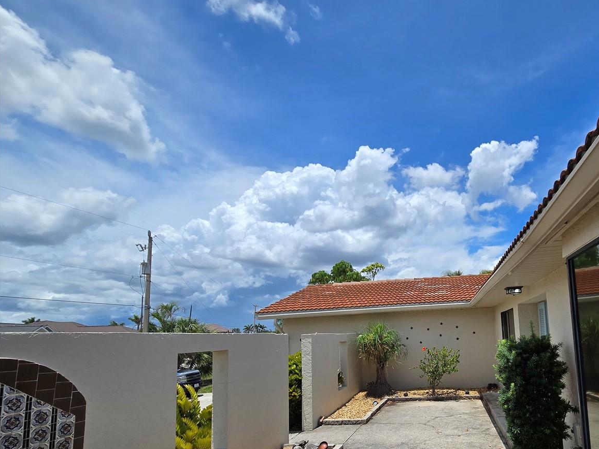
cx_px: 413
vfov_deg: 69.6
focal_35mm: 18
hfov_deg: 83.8
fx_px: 311
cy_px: 298
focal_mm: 2.2
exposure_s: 1/3717
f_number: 2.2
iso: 50
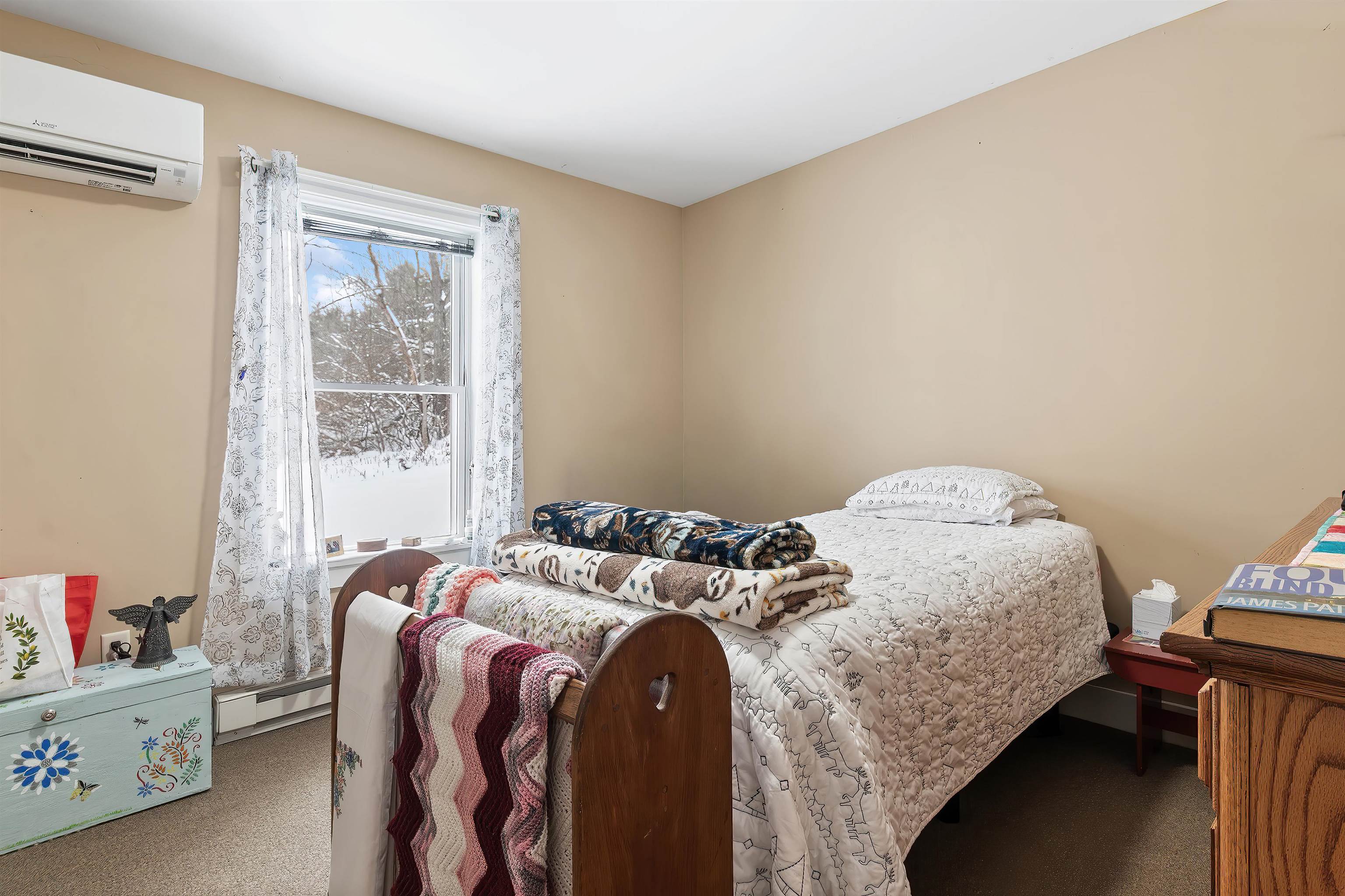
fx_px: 635
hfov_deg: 93.3
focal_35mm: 17
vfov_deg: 70.4
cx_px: 672
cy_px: 448
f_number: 9
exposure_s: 1/5
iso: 500
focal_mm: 11.5
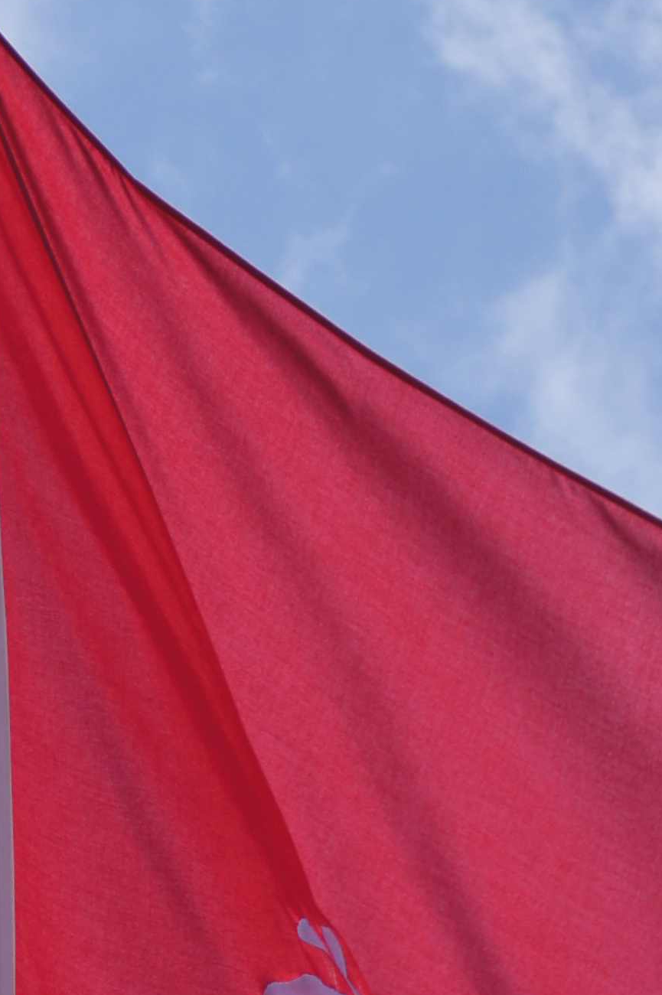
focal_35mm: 318
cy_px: 1575
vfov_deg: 6.4
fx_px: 8783
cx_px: 904
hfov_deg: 4.3
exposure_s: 1/320
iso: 100
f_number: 7.1
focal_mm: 60
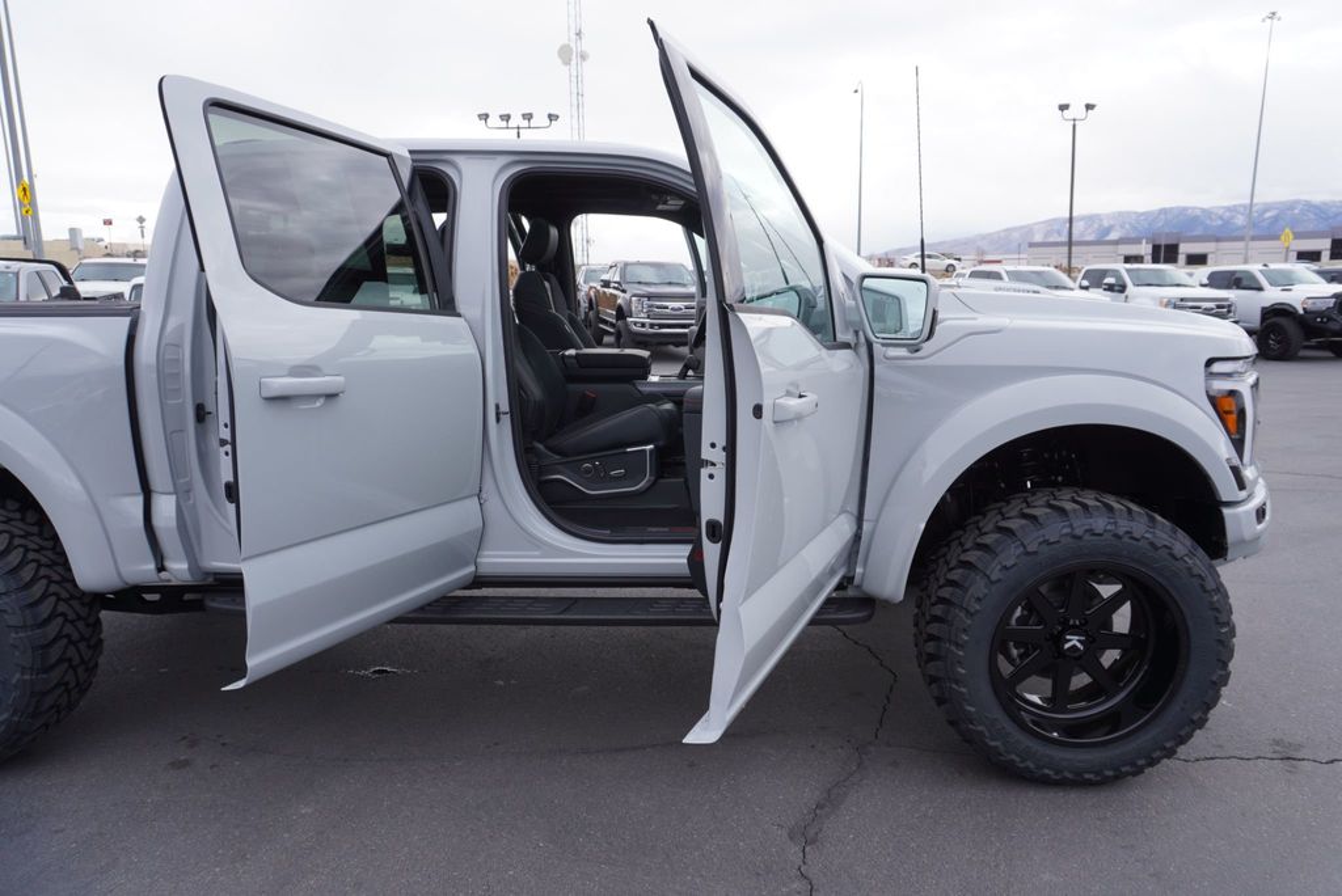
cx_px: 671
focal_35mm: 24
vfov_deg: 53.2
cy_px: 448
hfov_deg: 73.7
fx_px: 895
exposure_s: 1/125
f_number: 5.6
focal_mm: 16
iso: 100
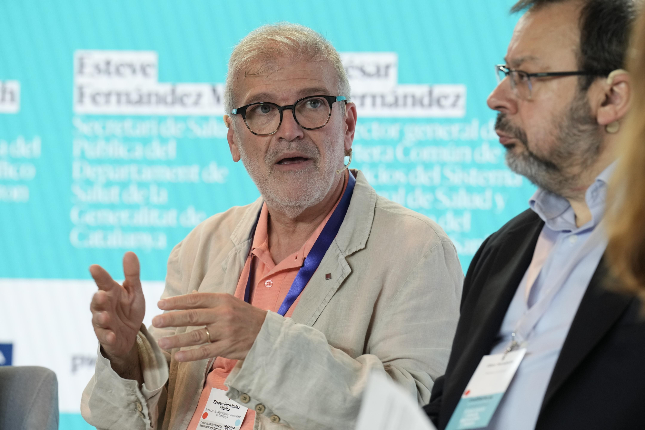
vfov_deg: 7.1
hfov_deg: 10.6
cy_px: 215
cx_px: 322
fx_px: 3475
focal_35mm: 194
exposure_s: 1/200
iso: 2000
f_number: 5.6
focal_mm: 194
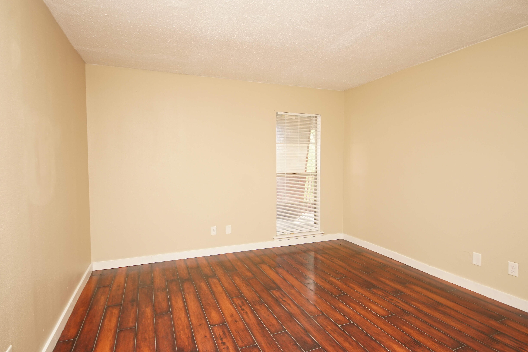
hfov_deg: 90.0
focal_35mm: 18
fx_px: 264
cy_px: 176
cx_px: 264
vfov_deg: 67.4
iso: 640
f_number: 4.5
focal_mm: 12
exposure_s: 1/60
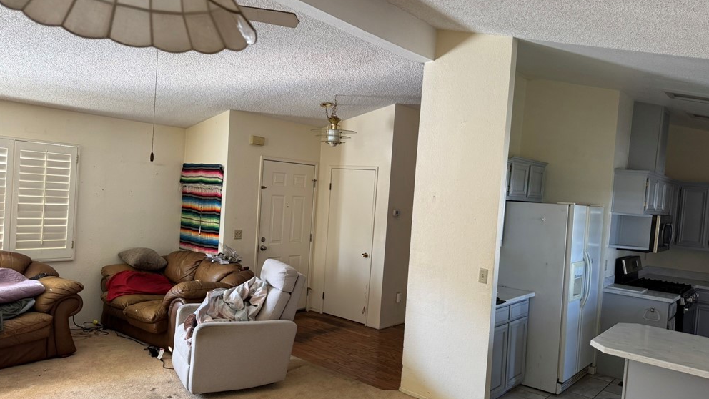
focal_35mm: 27
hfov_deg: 69.8
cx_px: 363
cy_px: 214
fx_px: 508
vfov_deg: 42.9
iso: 200
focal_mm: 6.76
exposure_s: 1/80
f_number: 1.78
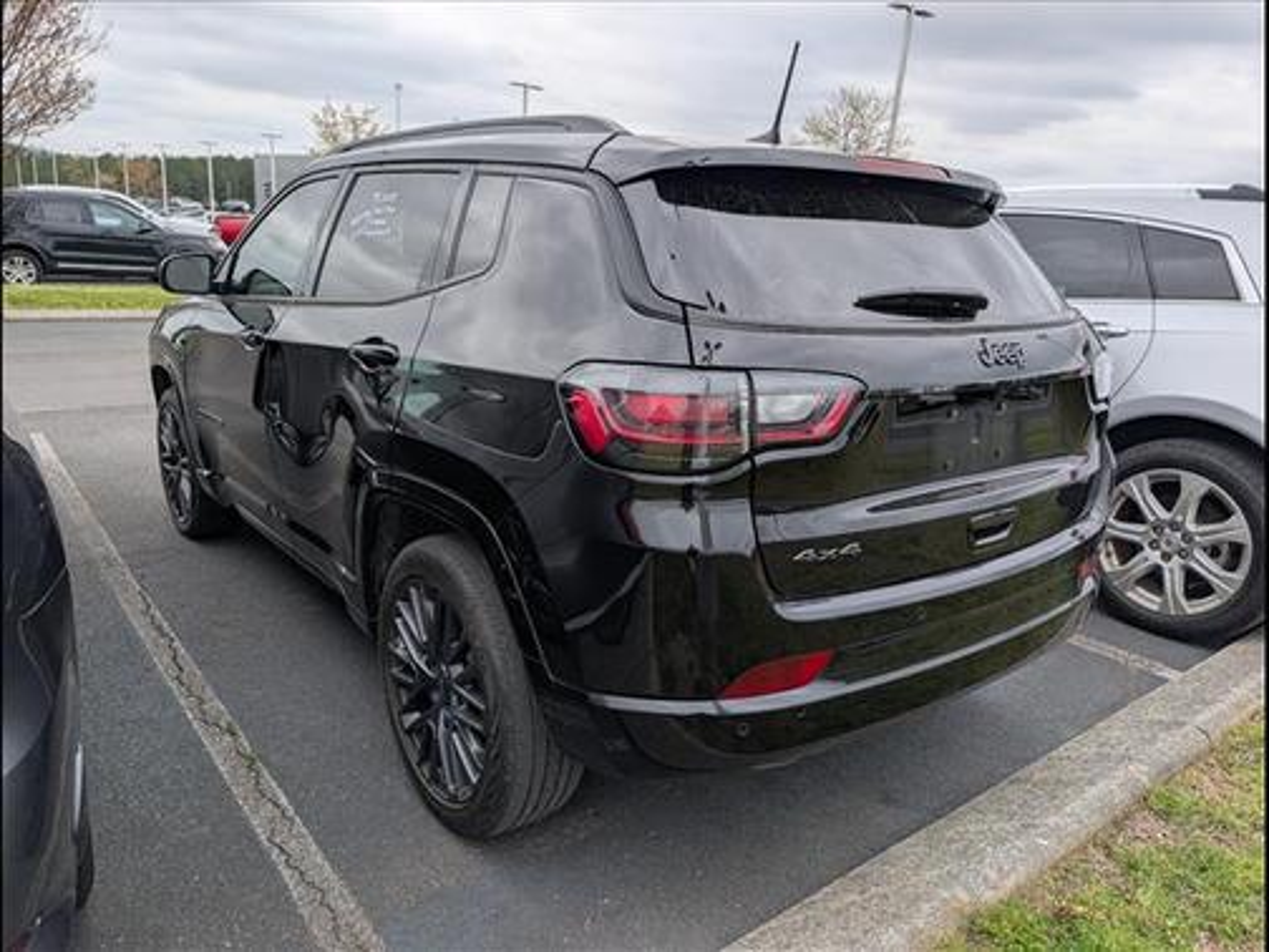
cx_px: 634
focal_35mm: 24
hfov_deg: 71.6
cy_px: 476
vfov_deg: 56.8
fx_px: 880
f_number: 1.68
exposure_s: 1/667
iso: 19
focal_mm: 6.9
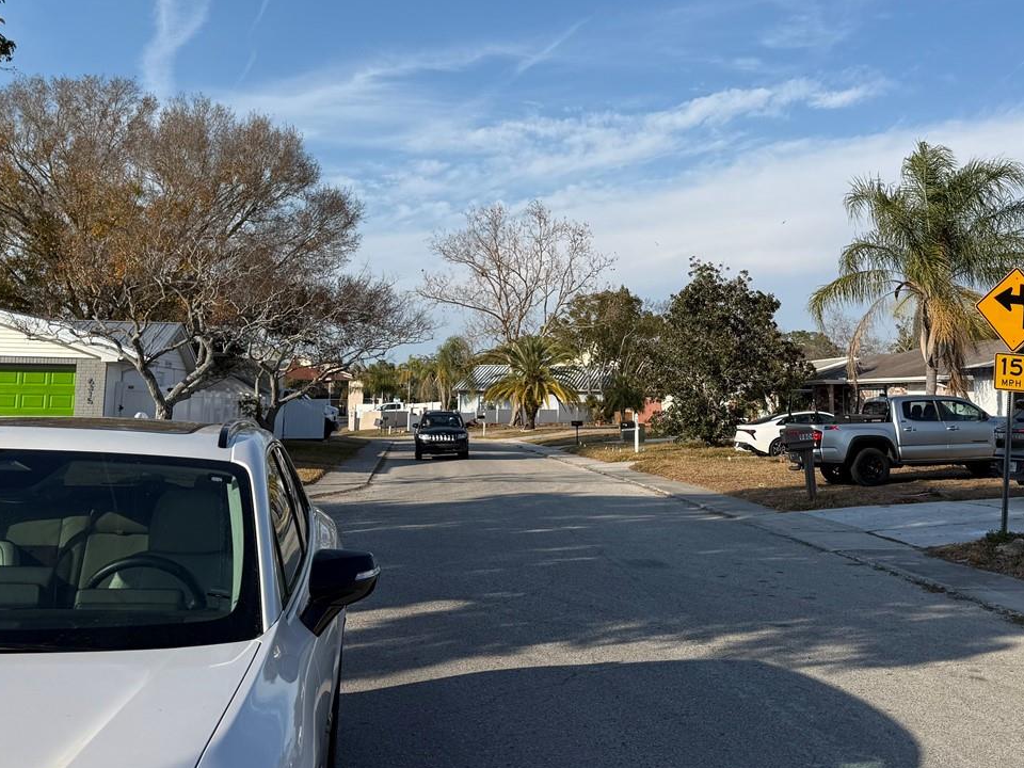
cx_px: 621
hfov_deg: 46.5
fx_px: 1183
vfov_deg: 35.6
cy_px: 260
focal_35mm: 40
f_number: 1.78
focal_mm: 6.76
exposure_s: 1/4405
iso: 80
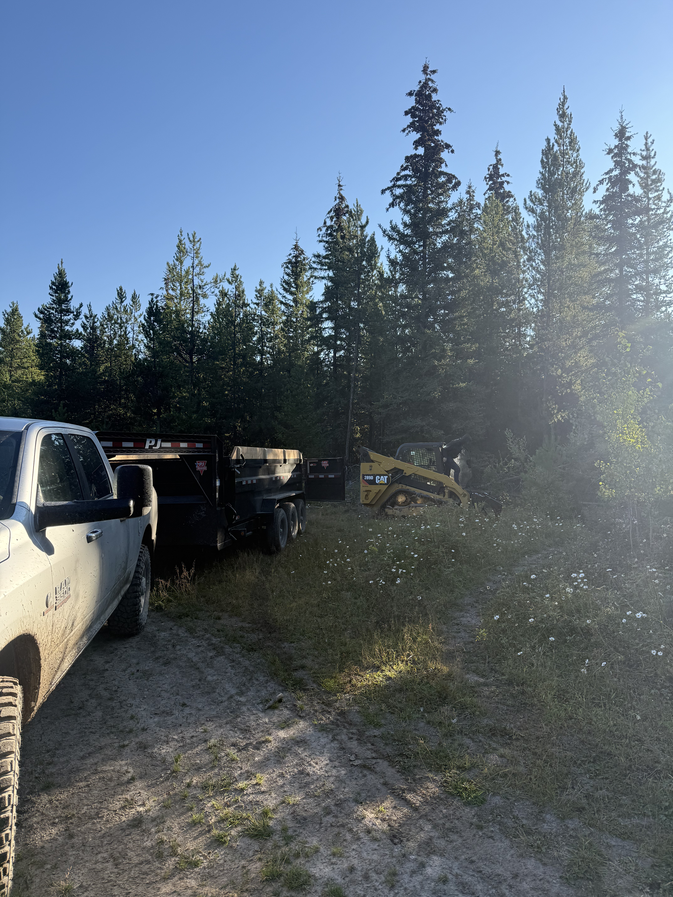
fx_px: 622
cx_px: 336
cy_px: 448
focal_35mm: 24
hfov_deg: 56.8
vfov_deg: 71.6
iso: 100
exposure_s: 1/2370
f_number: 1.78
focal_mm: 6.76
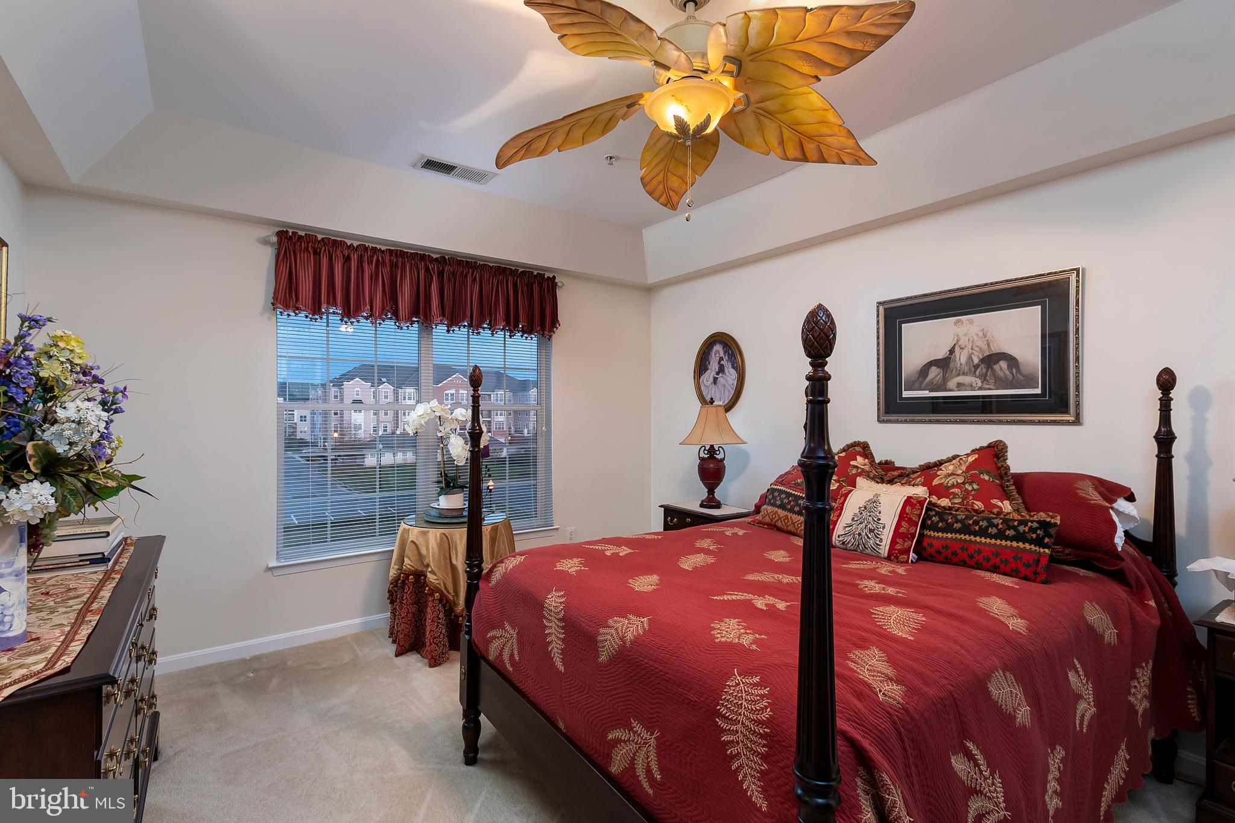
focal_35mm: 17
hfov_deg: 93.3
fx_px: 583
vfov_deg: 70.4
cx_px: 618
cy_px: 412
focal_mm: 17
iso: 320
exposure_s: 1/3
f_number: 9
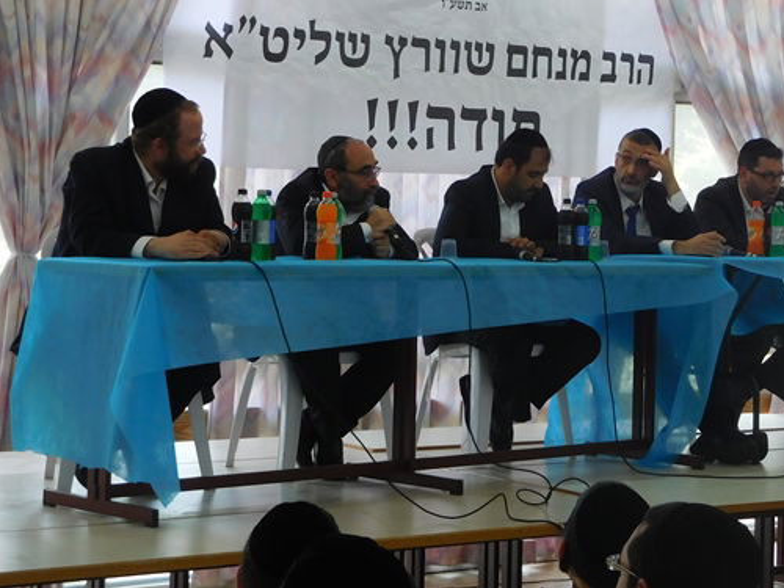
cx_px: 615
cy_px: 194
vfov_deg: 16.7
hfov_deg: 22.0
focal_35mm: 88
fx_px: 1993
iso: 125
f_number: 4.2
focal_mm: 9.8
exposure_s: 1/30
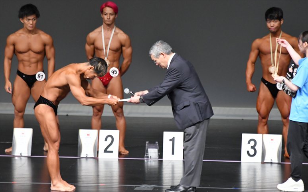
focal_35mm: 353
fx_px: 2962
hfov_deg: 6.0
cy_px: 101
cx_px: 154
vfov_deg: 3.7
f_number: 5.6
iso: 5000
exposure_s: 1/400
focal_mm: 230
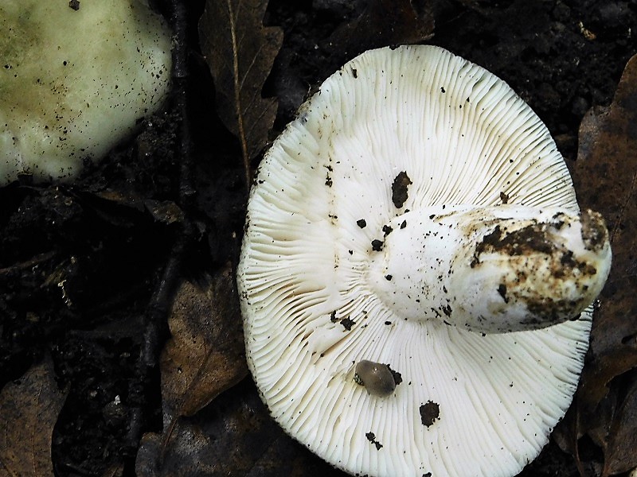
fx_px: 1675
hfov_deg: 21.5
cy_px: 238
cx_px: 318
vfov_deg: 16.2
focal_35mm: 91
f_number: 4.5
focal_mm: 16.1
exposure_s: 1/30
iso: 640
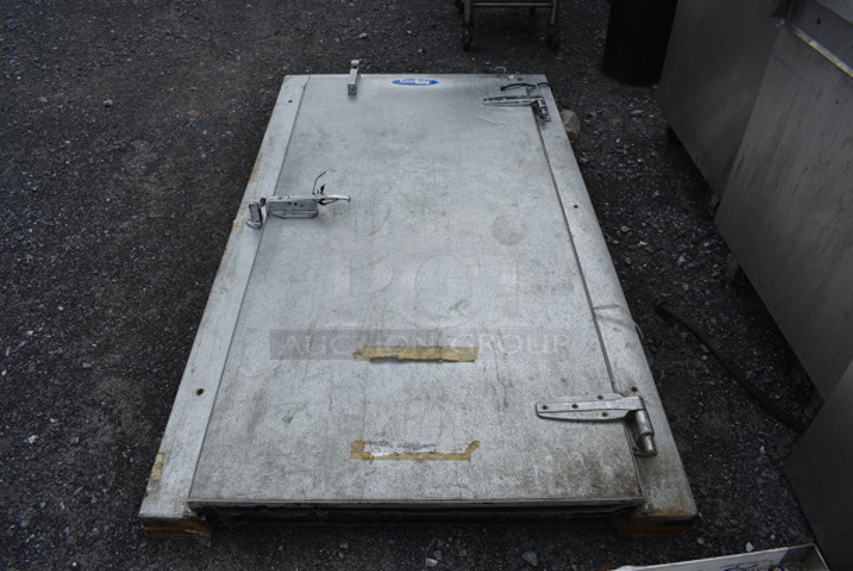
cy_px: 286
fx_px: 640
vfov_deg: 48.0
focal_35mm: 27
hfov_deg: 67.3
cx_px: 426
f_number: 8
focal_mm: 18
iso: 100
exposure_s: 1/250
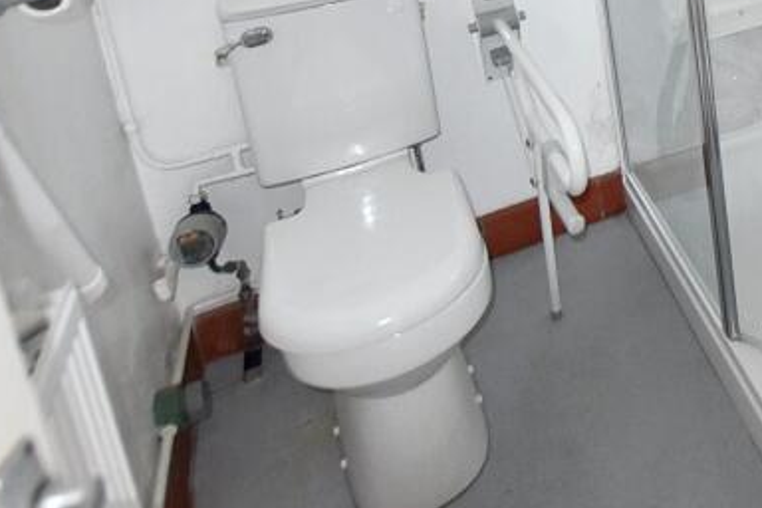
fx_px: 847
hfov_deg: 39.8
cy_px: -116
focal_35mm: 40
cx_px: 831
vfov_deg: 28.6
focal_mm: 10
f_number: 3.5
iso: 720
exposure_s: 1/125
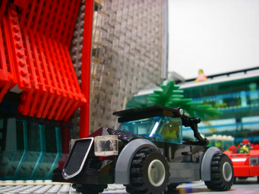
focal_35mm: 38
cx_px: 130
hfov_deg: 49.0
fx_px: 284
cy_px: 97
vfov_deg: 37.7
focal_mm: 6.3
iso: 200
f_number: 3.3
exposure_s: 1/8
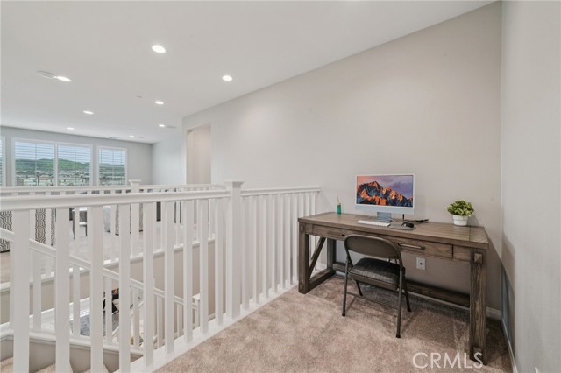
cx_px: 280
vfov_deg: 81.1
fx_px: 218
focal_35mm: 14
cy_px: 186
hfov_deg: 104.3
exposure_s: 1/10
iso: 400
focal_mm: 14
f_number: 11
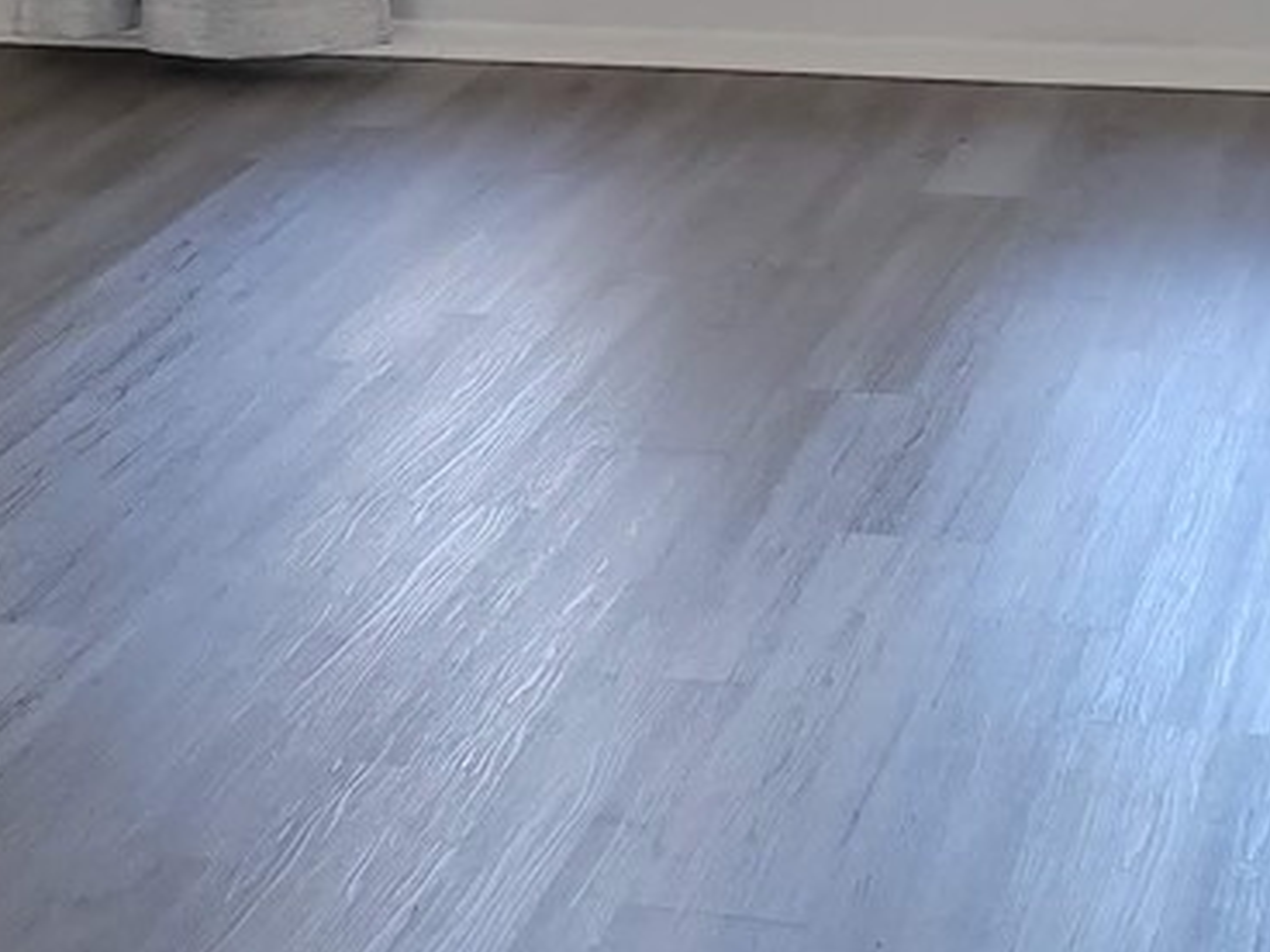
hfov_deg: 17.3
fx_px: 4146
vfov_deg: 13.0
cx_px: 311
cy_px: 52
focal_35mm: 113
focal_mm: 5.4
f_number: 1.8
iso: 50
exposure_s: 1/60
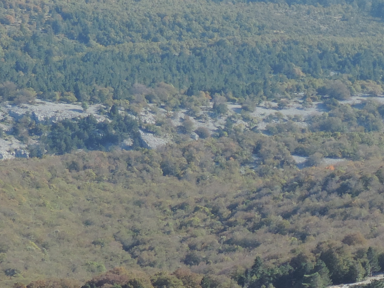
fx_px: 3882
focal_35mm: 350
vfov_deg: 4.2
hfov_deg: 5.6
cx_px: 452
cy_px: 353
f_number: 4.1
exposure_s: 1/250
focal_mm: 17.8
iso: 80
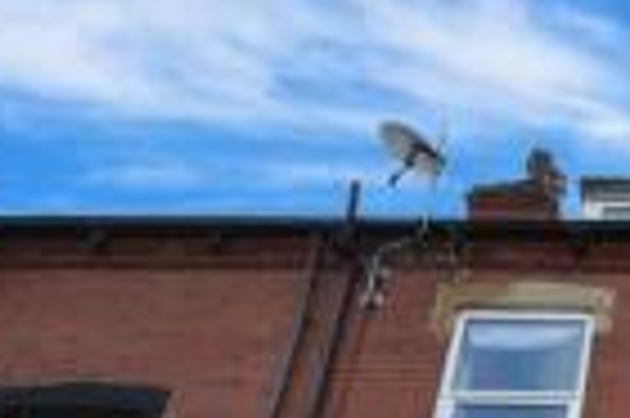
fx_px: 891
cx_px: 788
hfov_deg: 31.4
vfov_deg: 22.4
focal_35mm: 51
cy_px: 600
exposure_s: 1/1250
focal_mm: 10
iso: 1000
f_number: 5
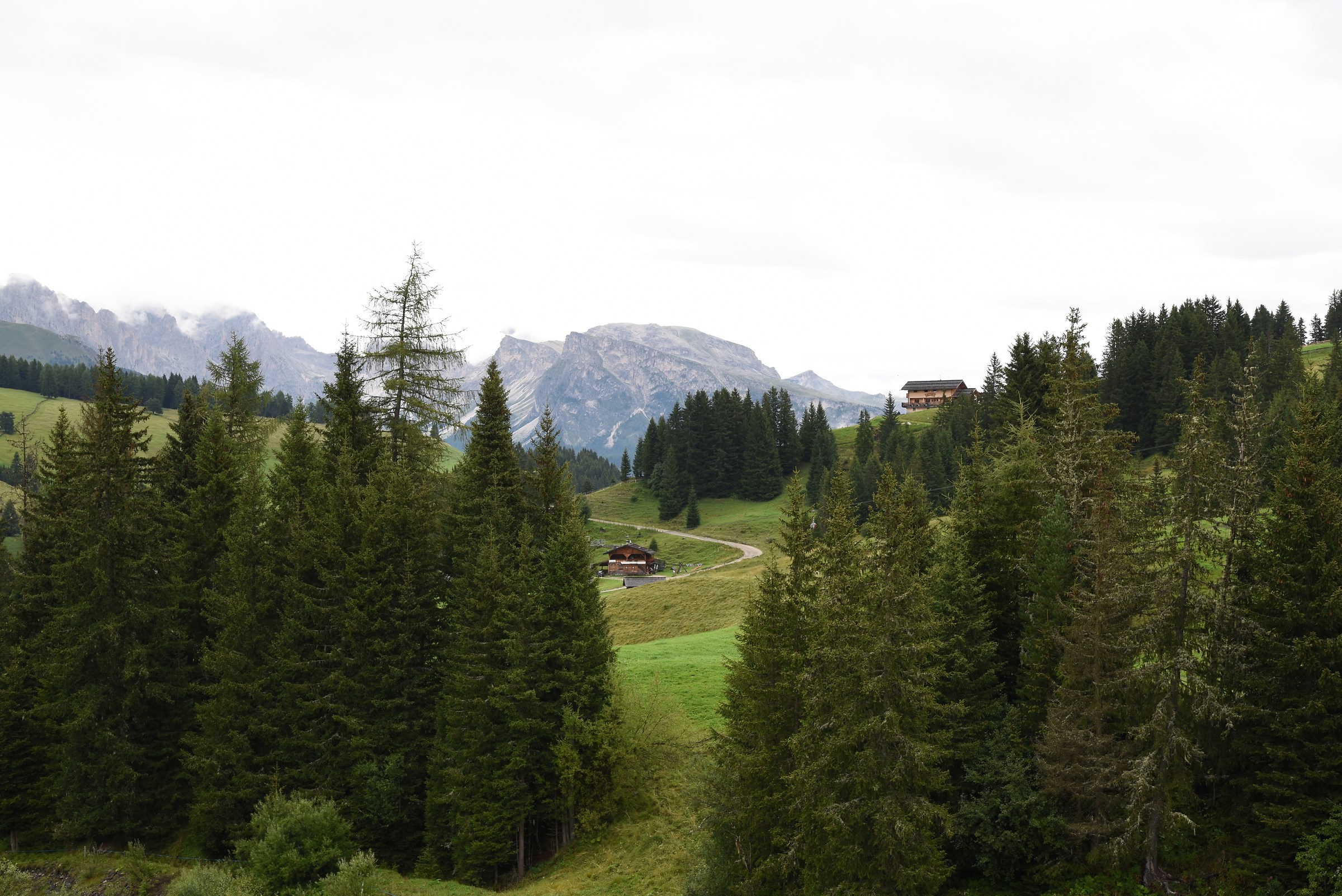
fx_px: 2051
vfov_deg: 24.6
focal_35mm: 55
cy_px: 448
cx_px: 671
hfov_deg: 36.2
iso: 320
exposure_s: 1/60
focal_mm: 55
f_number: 11
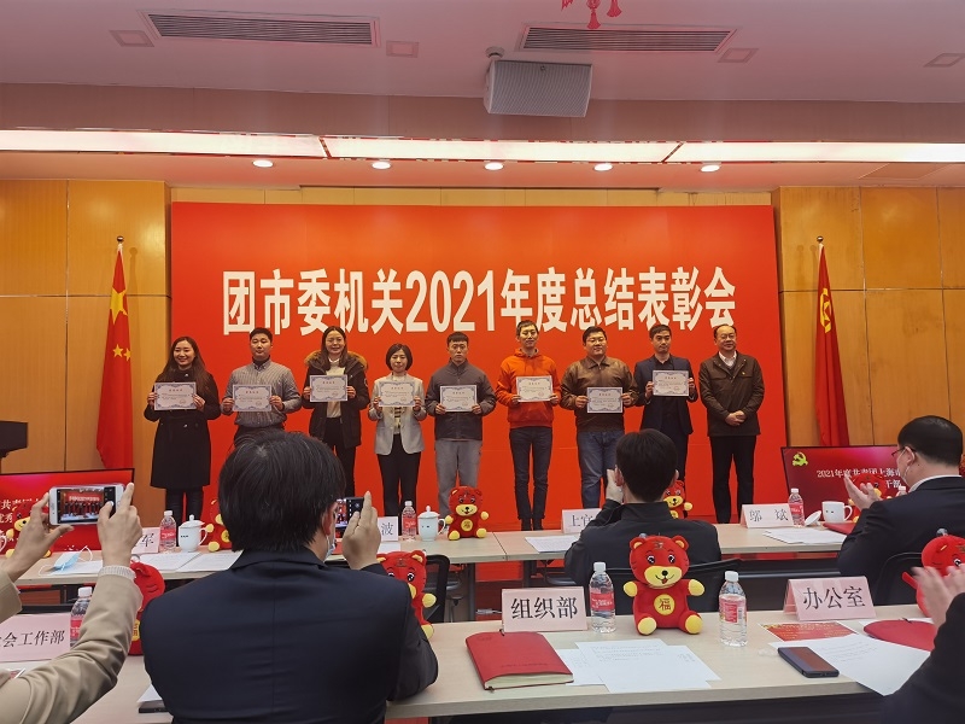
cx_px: 482
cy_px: 362
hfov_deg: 65.3
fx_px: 753
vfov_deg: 51.4
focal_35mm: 27
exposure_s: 1/100
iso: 50
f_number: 1.9
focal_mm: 6.71
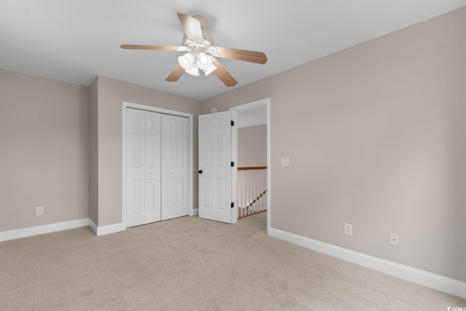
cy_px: 156
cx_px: 233
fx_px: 194
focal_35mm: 15
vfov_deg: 77.3
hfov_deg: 100.4
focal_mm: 10
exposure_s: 1/6
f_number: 4.5
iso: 100
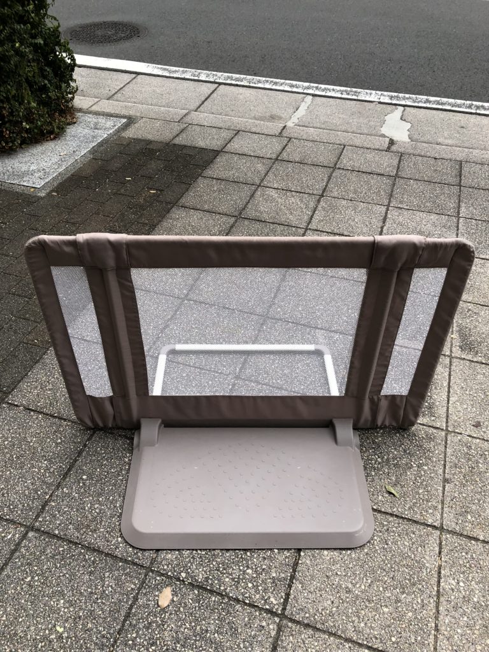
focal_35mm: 28
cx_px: 244
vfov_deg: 63.4
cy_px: 326
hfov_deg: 49.7
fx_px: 527
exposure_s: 1/120
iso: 64
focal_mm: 3.99
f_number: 1.8
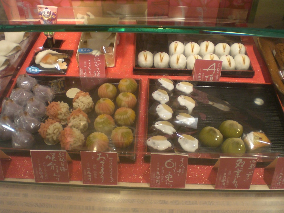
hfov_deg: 49.0
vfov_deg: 37.7
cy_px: 106
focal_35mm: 38
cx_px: 142
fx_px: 312
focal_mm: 6.3
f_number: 3.1
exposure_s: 1/100
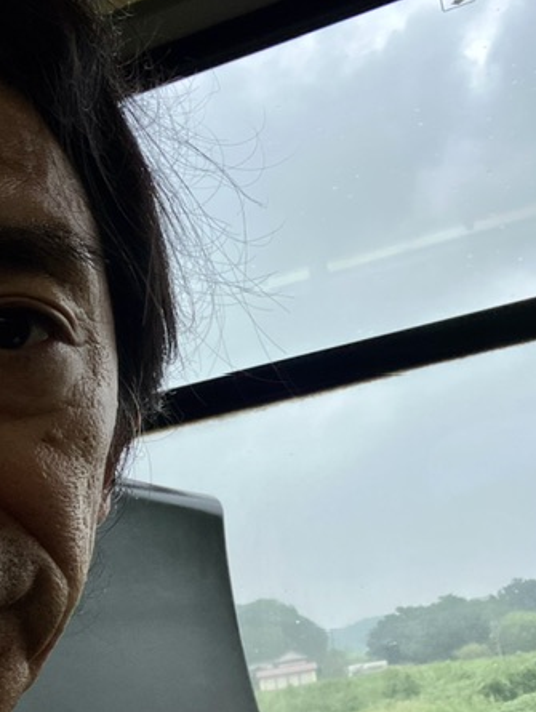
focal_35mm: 46
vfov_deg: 41.2
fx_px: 947
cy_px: 384
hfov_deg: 31.6
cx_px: 295
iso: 20
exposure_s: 1/244
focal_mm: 2.87
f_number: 2.2
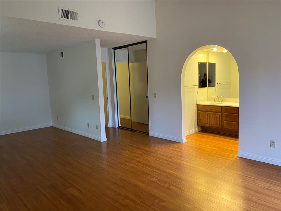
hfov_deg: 67.3
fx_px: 211
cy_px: 106
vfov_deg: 53.1
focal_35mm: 26
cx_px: 140
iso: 250
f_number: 1.8
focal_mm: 4.25
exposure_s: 1/60
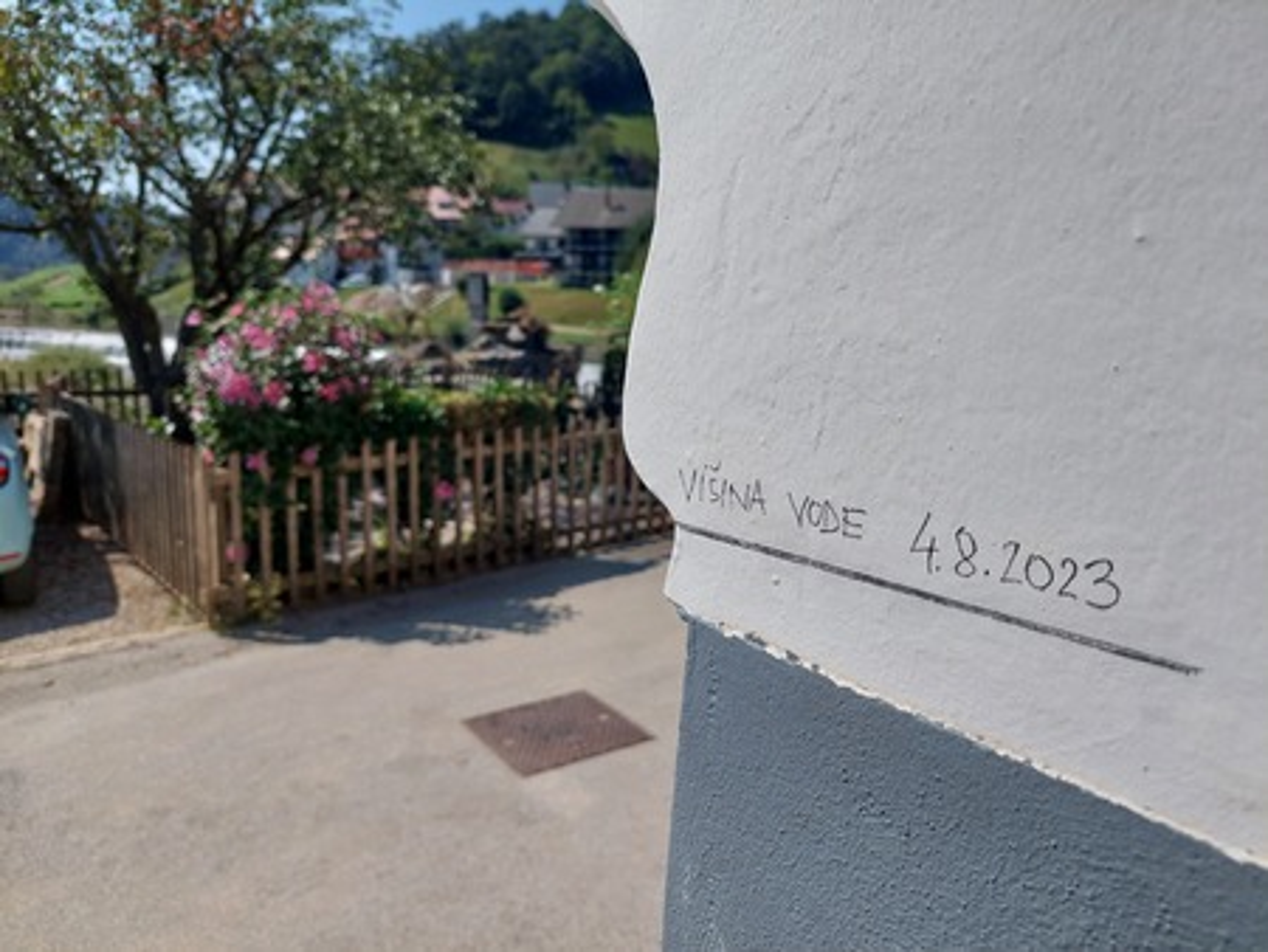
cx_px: 634
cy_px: 476
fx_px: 916
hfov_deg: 69.4
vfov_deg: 54.9
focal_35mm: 25
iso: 40
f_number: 1.8
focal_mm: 5.23
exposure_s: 1/3082
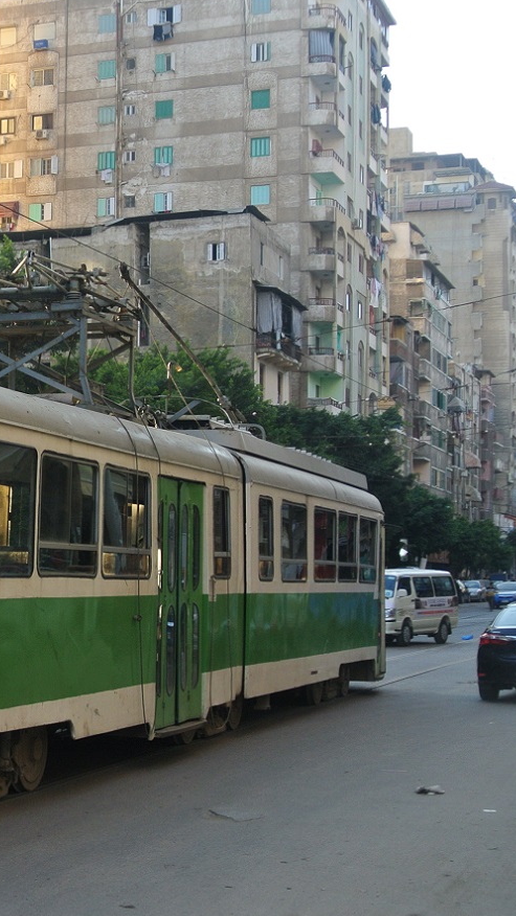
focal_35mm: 68
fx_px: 1653
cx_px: -69
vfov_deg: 31.0
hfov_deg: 17.1
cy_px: 468
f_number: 4.2
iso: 100
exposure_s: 1/200
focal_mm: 15.1
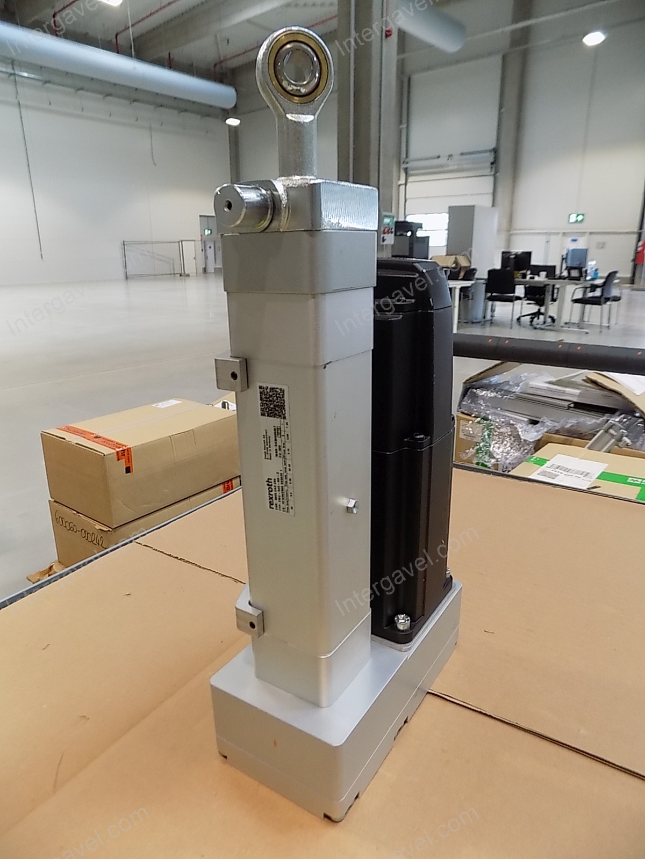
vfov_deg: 73.9
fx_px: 571
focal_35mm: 23
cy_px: 430
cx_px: 322
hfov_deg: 58.9
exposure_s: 1/30
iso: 180
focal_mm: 4
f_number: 3.1
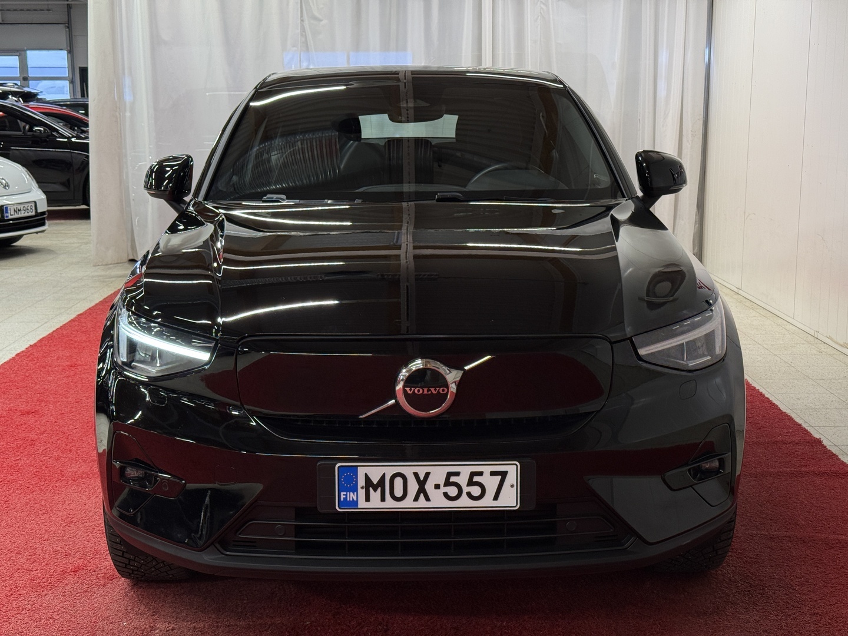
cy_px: 318
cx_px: 424
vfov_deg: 30.3
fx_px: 1176
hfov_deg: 39.7
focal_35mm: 48
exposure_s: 1/117
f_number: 1.78
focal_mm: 6.76
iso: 80
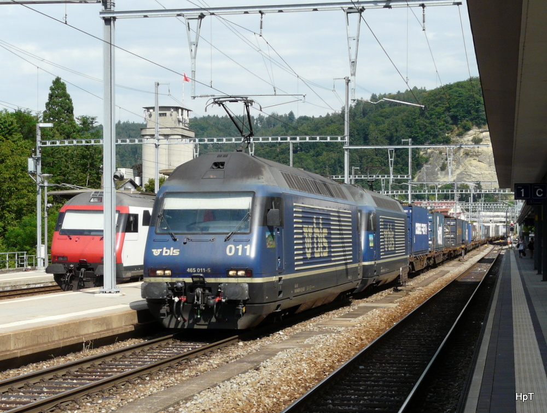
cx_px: 274
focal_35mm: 51
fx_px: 807
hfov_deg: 37.4
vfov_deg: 28.7
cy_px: 206
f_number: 5.6
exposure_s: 1/320
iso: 100
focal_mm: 8.3
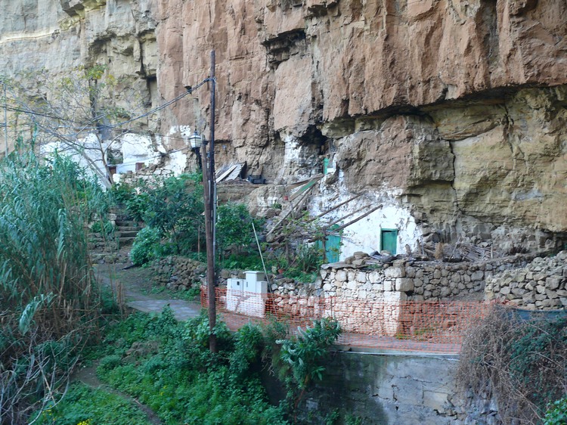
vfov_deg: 22.9
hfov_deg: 30.3
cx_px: 284
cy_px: 212
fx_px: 1048
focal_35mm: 64
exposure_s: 1/30
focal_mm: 13.5
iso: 125
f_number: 3.2
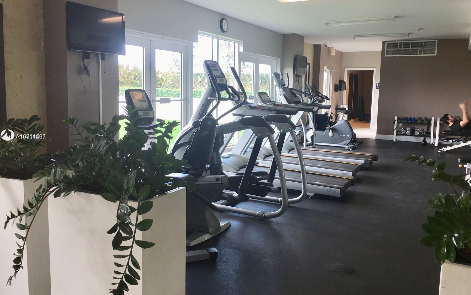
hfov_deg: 61.2
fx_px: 398
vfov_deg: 40.6
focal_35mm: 31
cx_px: 236
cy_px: 137
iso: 25
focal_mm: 4.15
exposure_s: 1/43
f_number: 2.2
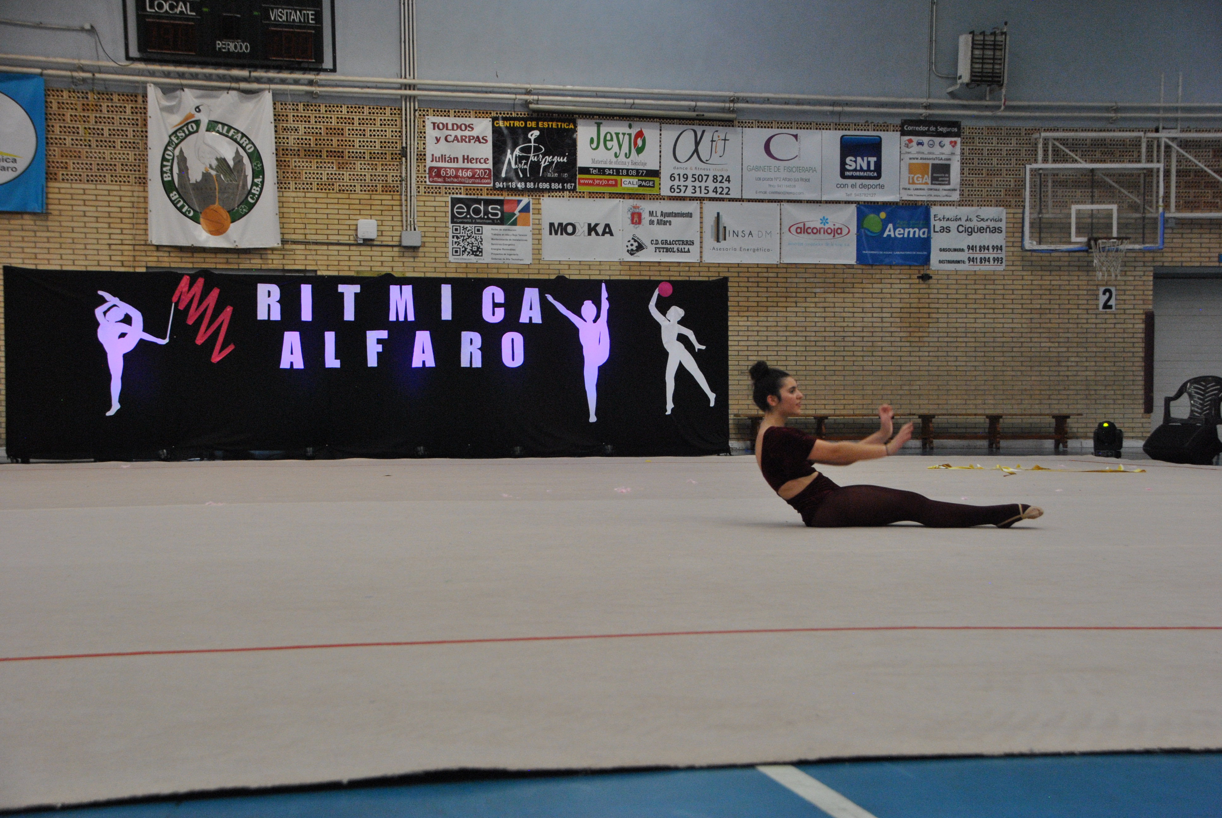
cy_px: 409
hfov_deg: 35.0
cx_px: 611
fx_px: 1937
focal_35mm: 57
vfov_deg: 23.8
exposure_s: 1/160
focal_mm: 38
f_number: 6.3
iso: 800
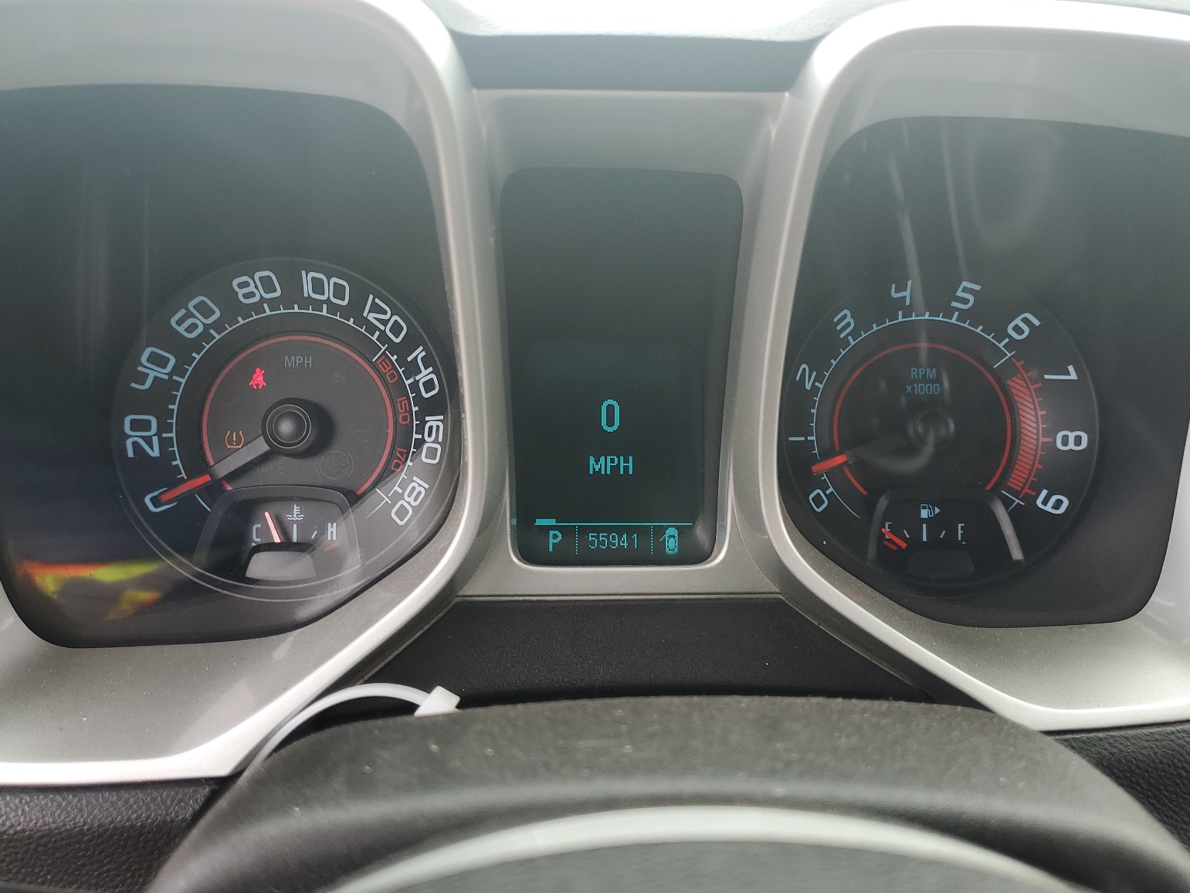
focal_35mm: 27
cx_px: 593
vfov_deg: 51.4
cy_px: 446
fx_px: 928
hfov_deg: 65.3
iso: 50
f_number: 1.5
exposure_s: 1/127
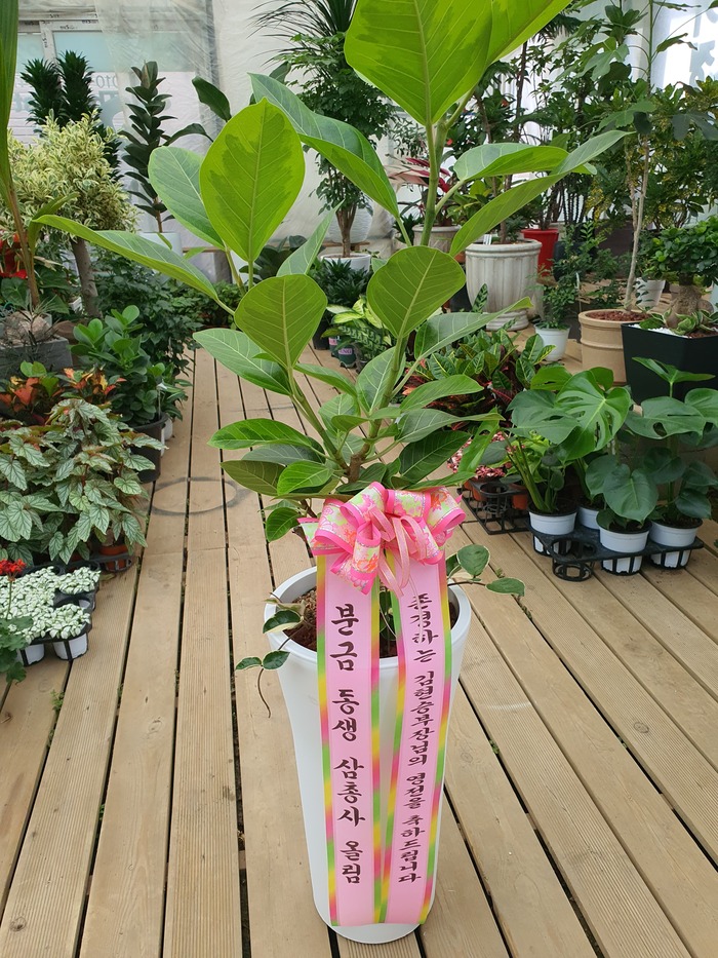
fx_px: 719
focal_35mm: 26
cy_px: 479
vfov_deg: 67.3
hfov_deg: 53.1
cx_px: 359
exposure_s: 1/120
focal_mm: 4.3
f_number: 2.4
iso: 100
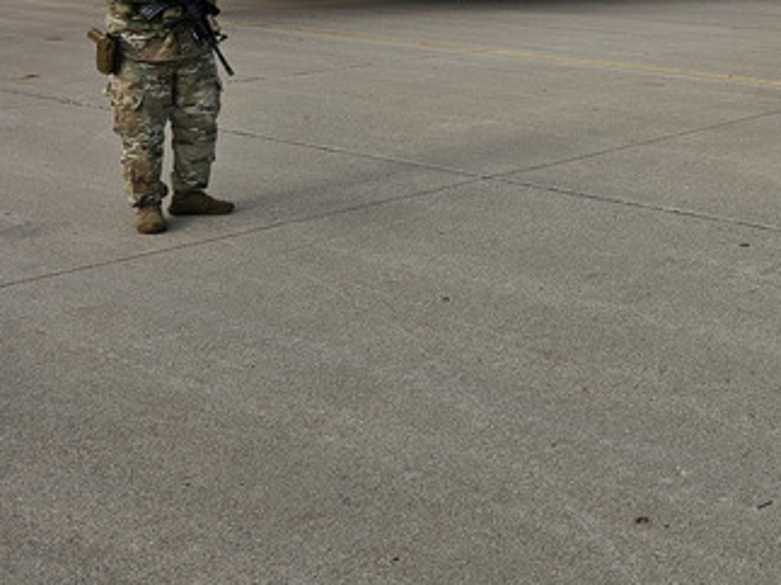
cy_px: -36
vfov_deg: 24.2
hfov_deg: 28.9
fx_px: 1286
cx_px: 953
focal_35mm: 57
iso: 10
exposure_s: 1/738
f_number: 1.7
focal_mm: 6.3
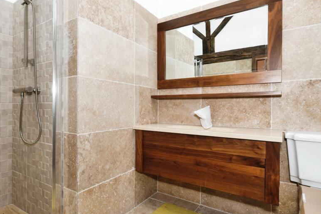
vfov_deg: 61.9
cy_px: 107
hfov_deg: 84.0
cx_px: 159
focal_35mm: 20
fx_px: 178
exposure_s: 1/60
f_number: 8
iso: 400
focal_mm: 10
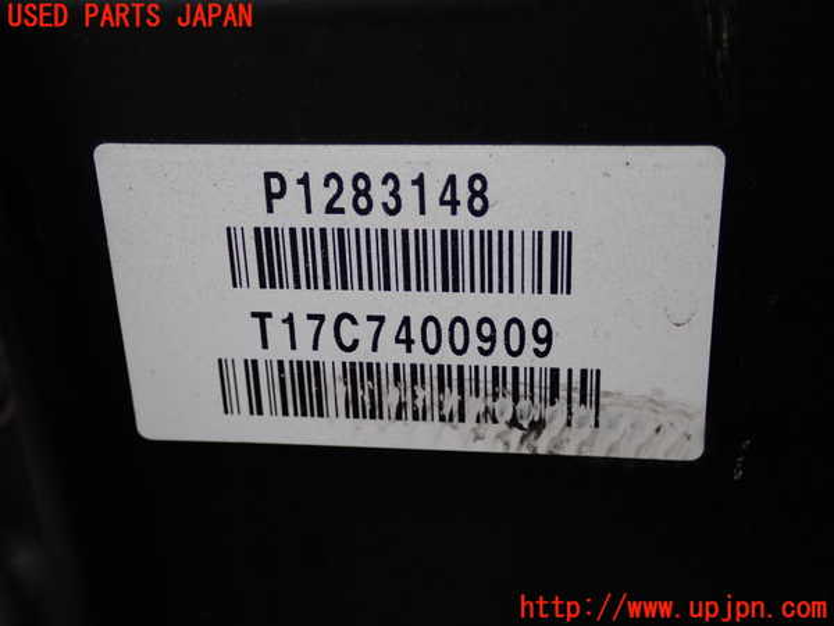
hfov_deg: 38.2
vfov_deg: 29.1
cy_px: 313
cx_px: 417
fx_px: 1205
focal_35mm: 50
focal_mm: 9.01
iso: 200
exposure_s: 1/60
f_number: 3.2
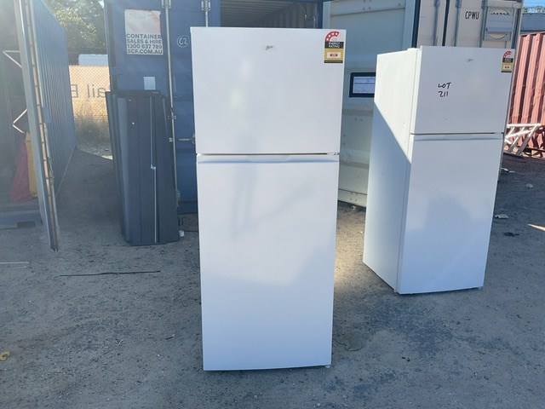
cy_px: 204
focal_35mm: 29
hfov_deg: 61.7
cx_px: 272
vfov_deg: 48.2
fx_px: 457
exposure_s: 1/1121
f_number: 1.8
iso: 16
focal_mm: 3
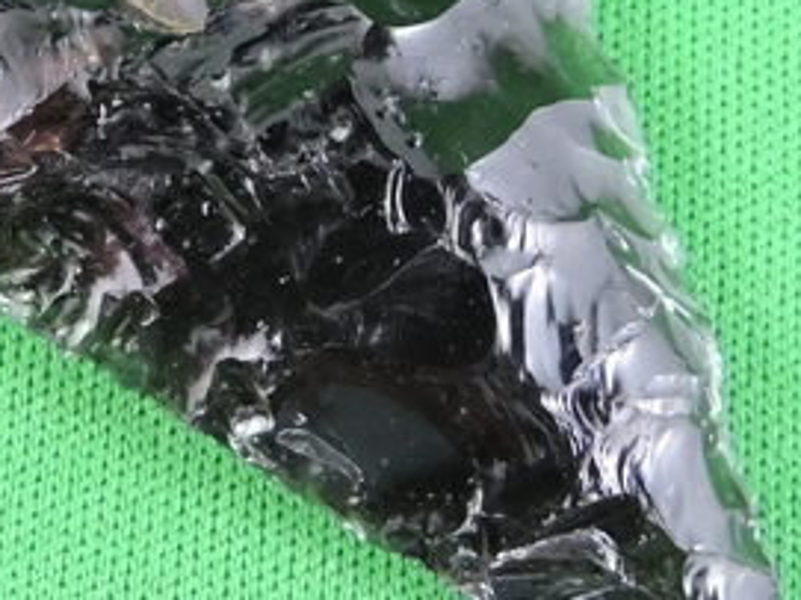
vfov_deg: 14.6
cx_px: 161
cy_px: 62
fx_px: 2313
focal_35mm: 100
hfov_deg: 19.4
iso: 800
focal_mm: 6.3
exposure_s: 1/60
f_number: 3.8
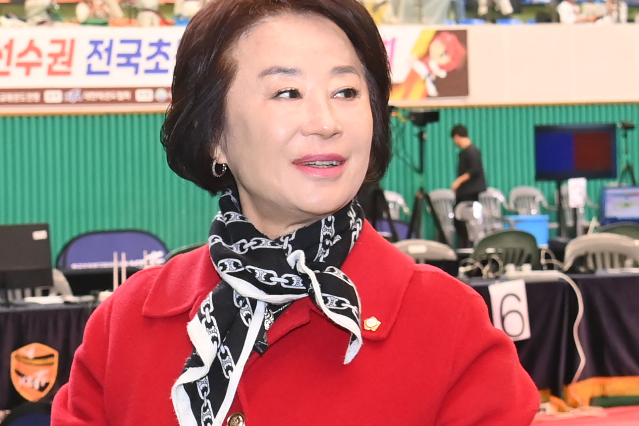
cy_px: 362
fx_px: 1420
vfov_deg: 16.9
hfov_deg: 25.3
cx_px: 265
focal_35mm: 80
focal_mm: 35
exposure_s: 1/250
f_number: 6.3
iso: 2000
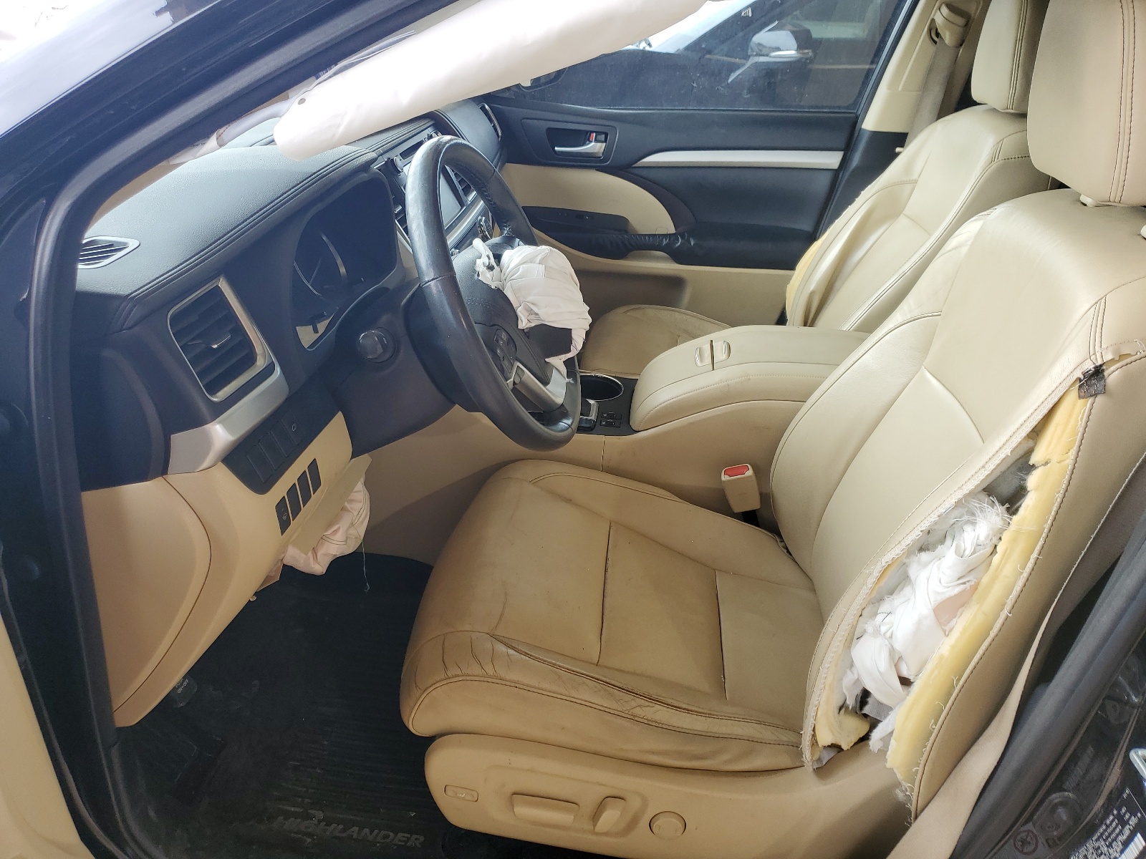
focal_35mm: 26
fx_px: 861
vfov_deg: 53.1
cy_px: 430
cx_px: 573
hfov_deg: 67.3
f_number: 1.5
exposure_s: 1/125
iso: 50
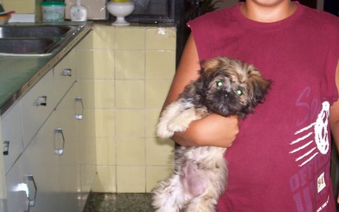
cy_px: 101
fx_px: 637
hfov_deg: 29.6
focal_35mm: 69
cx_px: 229
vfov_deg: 18.9
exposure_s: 1/68.5
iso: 80
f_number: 2.9
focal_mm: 7
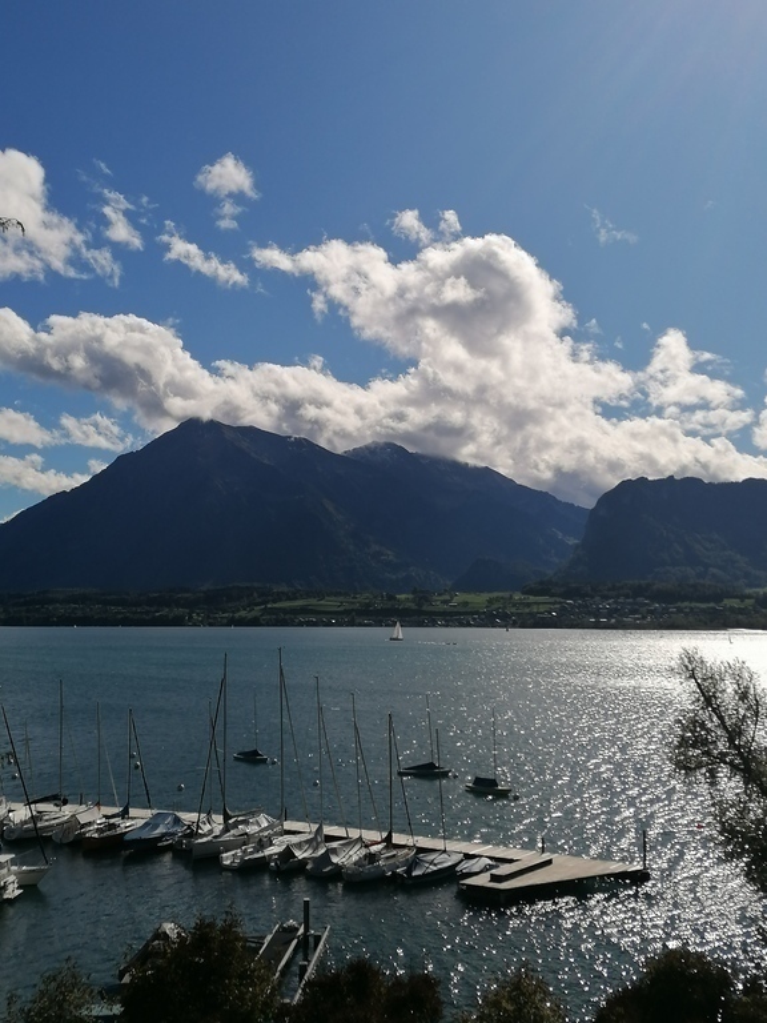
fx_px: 1211
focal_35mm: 41
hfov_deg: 35.1
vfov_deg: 45.8
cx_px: 384
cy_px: 512
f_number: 1.8
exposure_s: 1/6211
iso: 50
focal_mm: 4.75
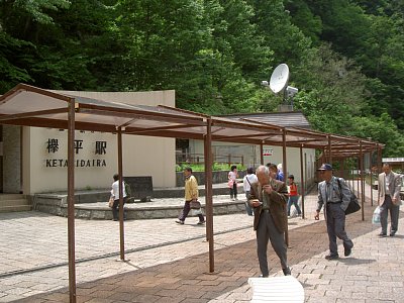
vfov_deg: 36.8
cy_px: 152
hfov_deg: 47.9
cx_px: 202
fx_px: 455
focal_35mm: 39
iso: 50
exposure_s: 1/200
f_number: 4.7
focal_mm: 8
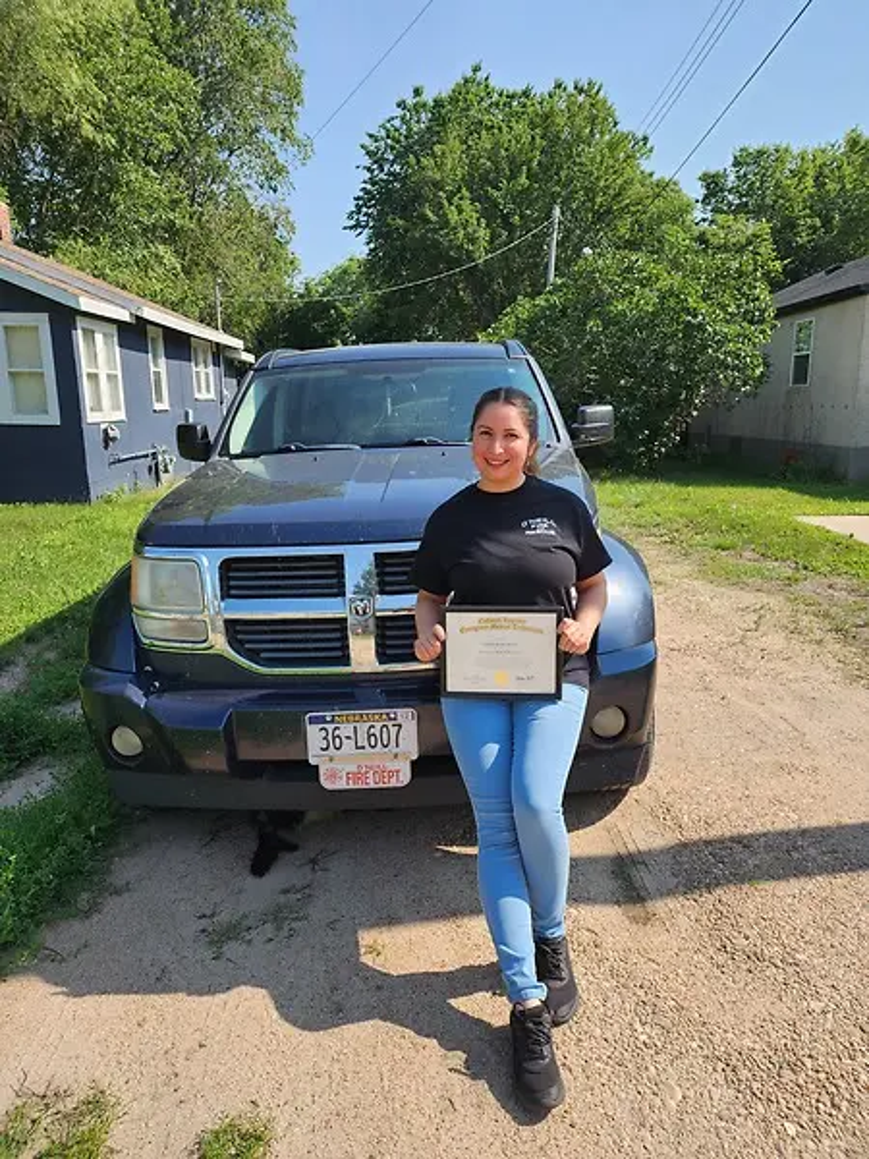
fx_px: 770
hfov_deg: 58.9
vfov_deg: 73.9
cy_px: 580
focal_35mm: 23
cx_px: 434
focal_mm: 6.4
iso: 12
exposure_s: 1/548
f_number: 1.8
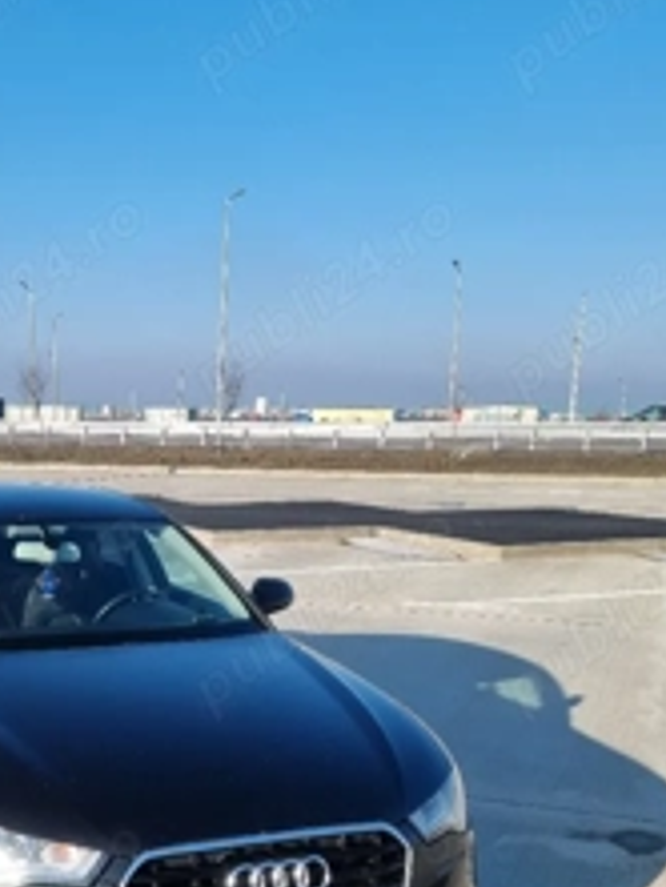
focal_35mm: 47
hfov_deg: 29.8
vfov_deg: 39.4
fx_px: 1205
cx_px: 92
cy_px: 658
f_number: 1.8
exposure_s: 1/2500
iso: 50
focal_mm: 5.4
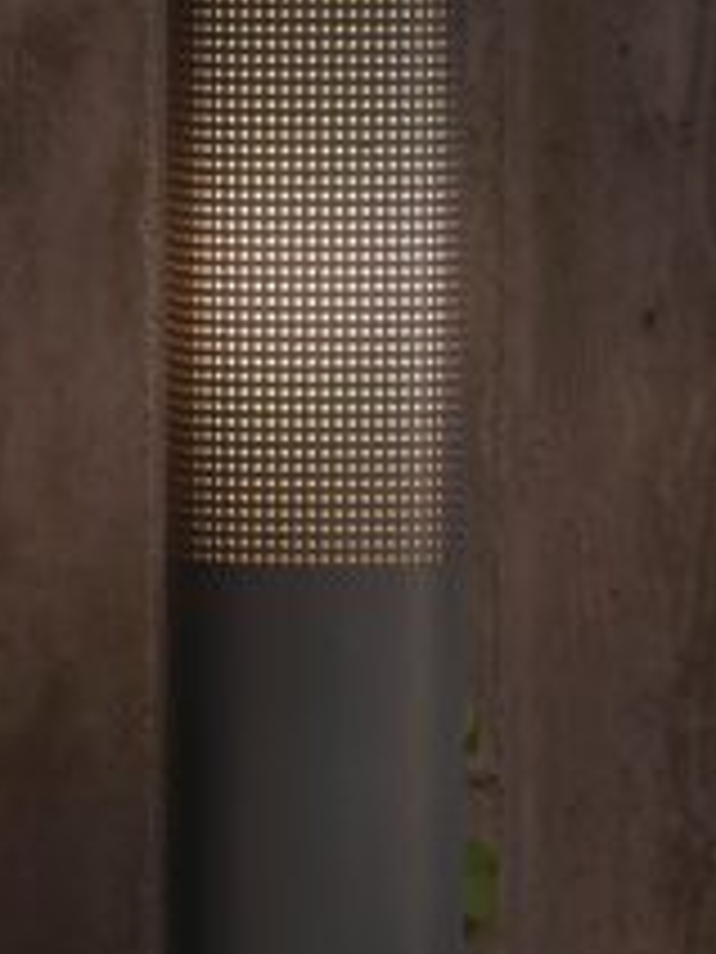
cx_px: -450
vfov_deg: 6.3
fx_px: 8687
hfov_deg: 4.7
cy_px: 313
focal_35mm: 315
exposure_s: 1/40
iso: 100
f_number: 5.6
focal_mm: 63
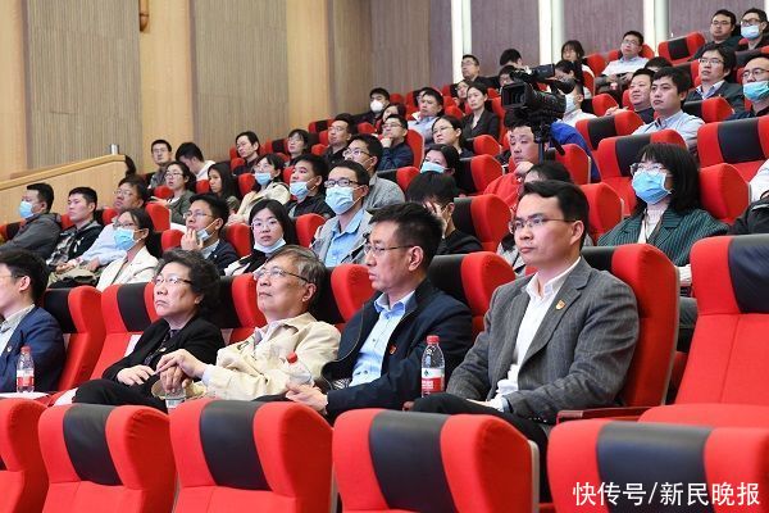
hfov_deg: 28.8
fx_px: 1495
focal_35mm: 70
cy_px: 256
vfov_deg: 19.5
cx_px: 384
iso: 5600
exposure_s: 1/80
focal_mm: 70
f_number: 6.3
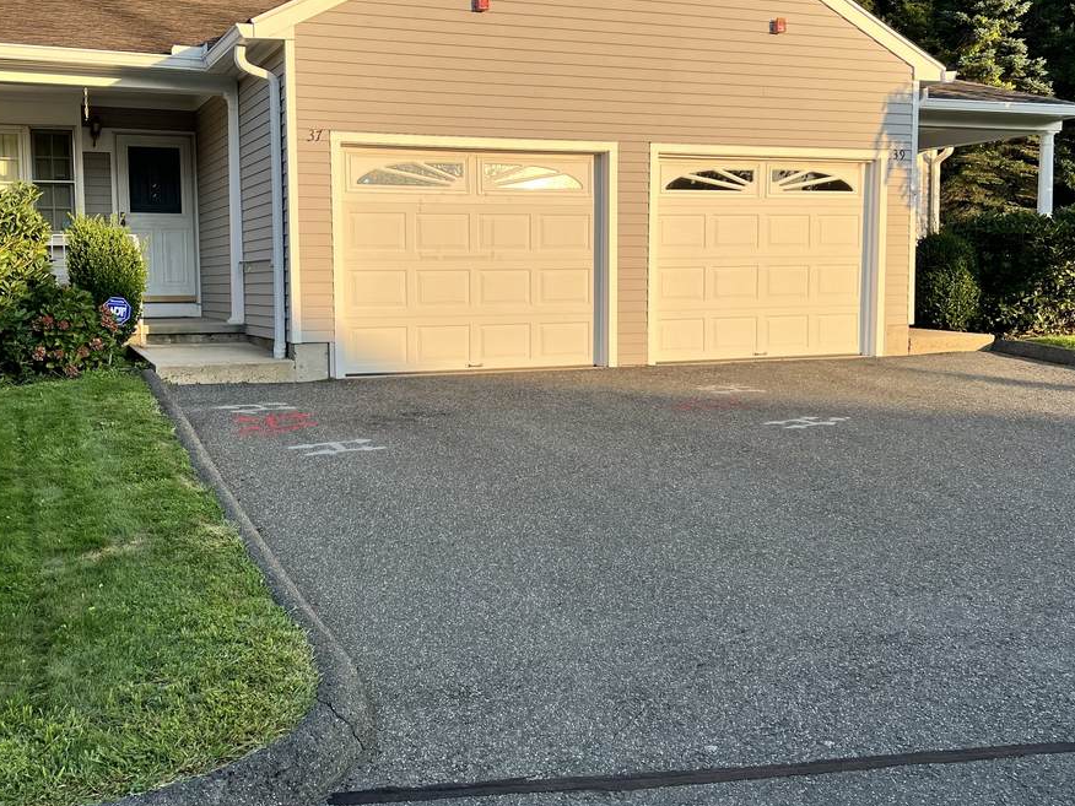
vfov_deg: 37.7
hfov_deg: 48.7
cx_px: 436
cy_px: 390
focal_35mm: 38
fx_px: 1180
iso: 50
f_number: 1.5
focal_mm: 5.7
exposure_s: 1/1488
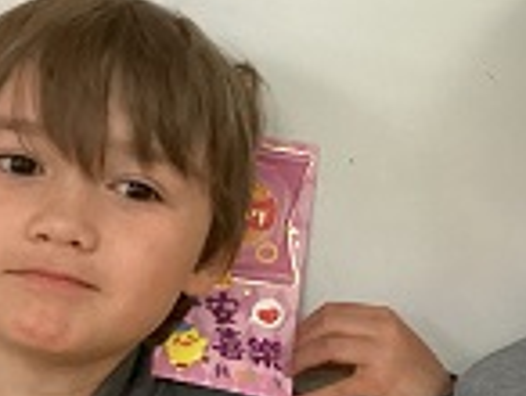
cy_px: 301
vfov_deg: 13.9
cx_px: 450
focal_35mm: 106
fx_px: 1613
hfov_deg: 18.3
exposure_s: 1/40
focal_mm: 3.3
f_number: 2.4
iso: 400
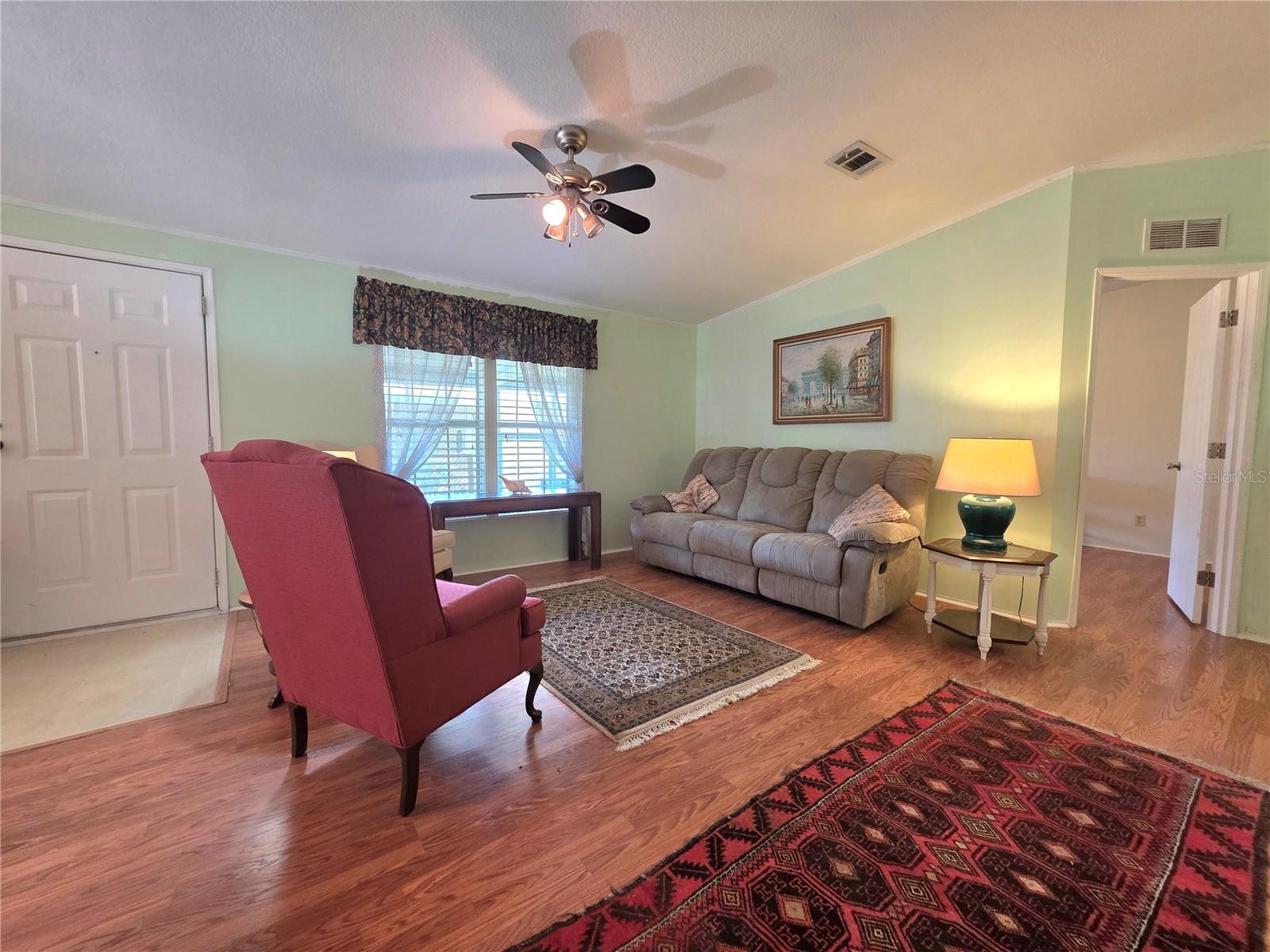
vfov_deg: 89.9
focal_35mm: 13
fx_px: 477
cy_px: 476
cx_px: 635
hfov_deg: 106.2
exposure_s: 1/60.2
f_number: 1.9
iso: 250
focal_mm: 2.2
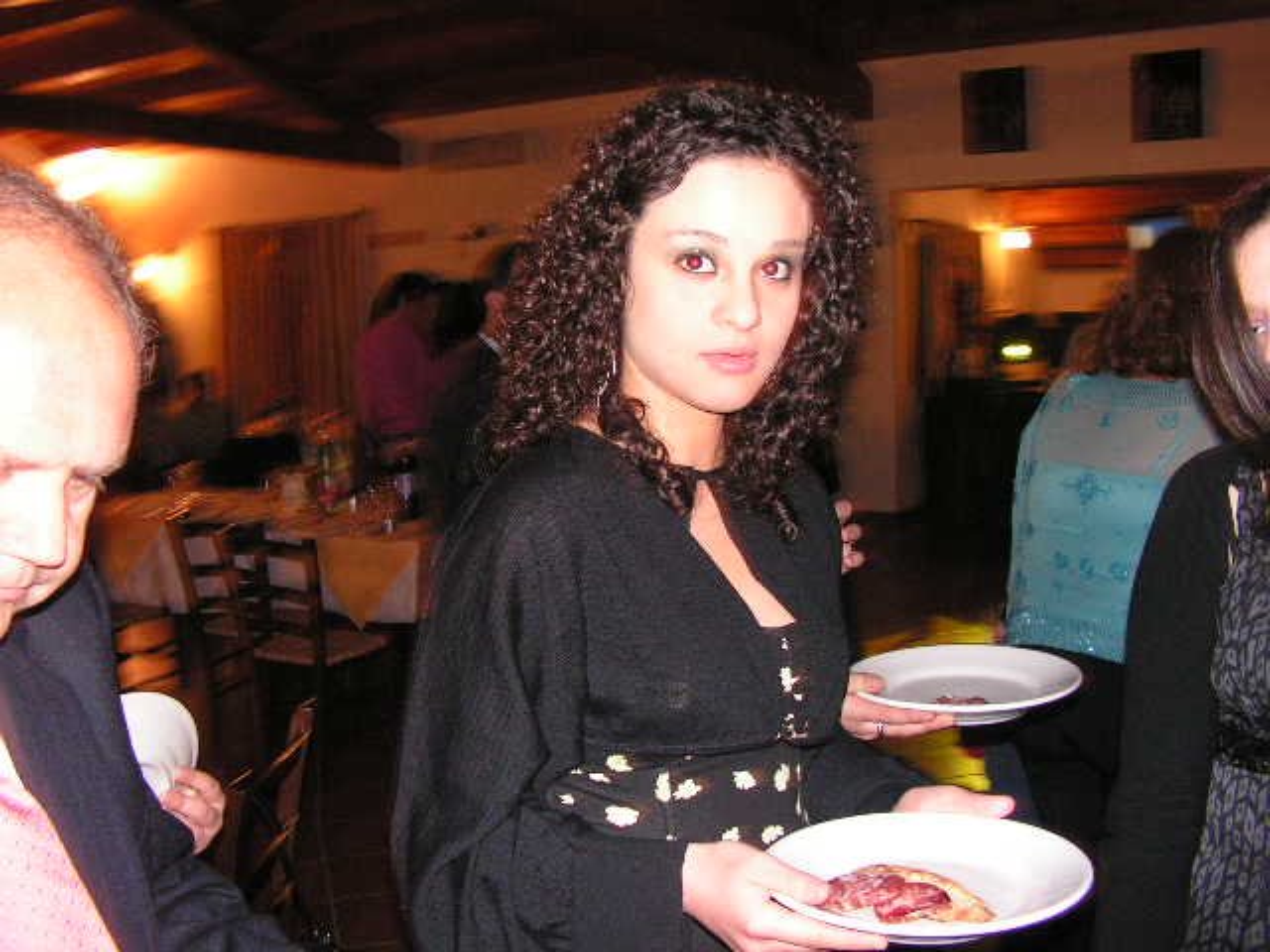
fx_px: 1321
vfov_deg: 39.7
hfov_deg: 51.4
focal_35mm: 36
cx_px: 635
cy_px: 476
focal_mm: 6
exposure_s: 1/40
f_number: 3.2
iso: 200
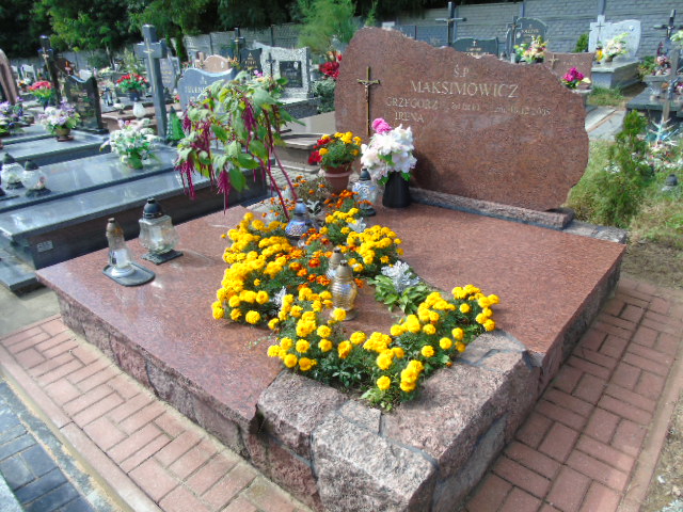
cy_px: 256
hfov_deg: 69.4
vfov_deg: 54.9
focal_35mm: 25
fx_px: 493
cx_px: 342
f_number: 3.4
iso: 80
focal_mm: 4.4
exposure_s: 1/250
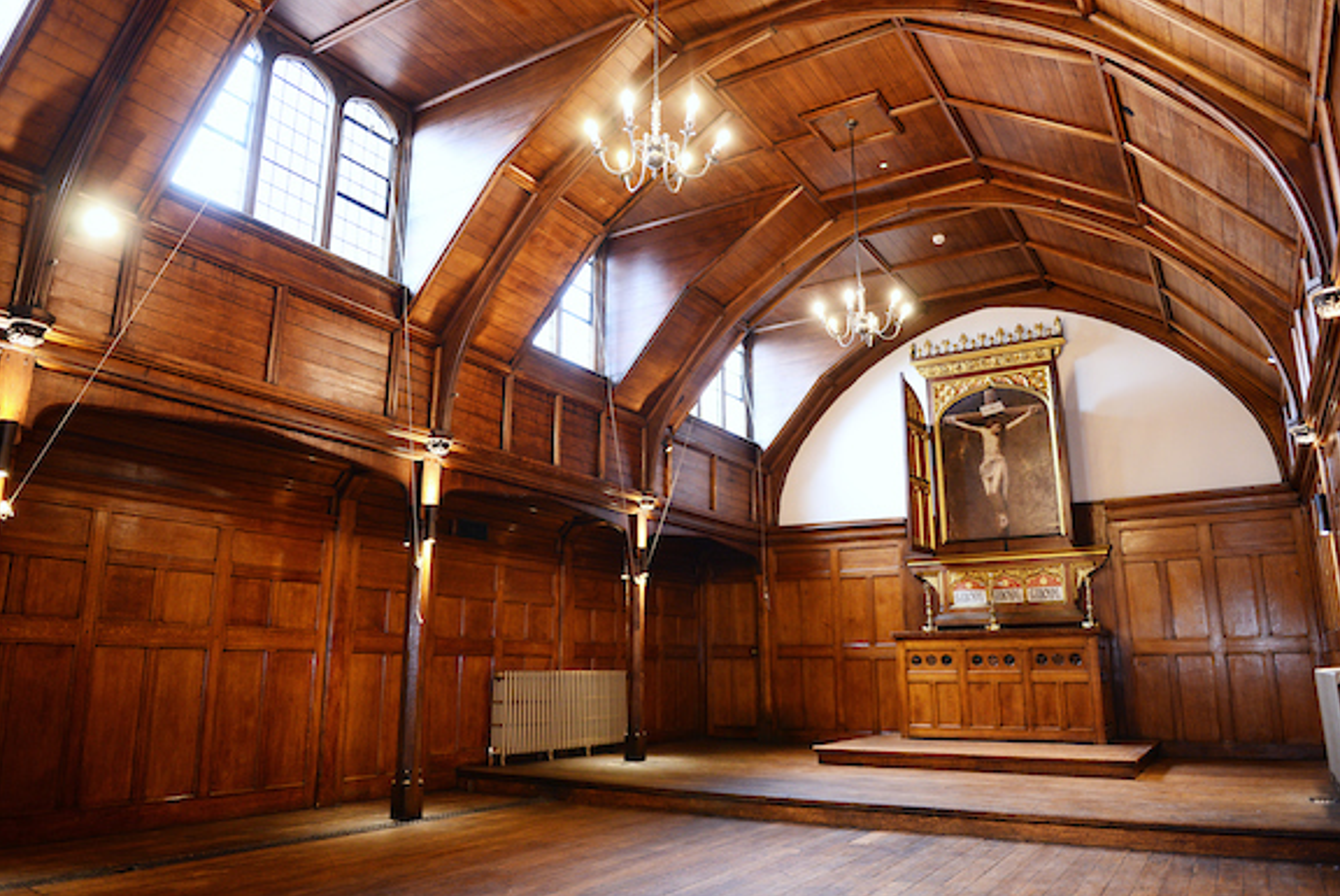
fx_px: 931
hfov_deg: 71.5
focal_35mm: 25
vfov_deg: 51.4
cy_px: 432
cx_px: 658
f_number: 2.8
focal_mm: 24
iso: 1000
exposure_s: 1/100
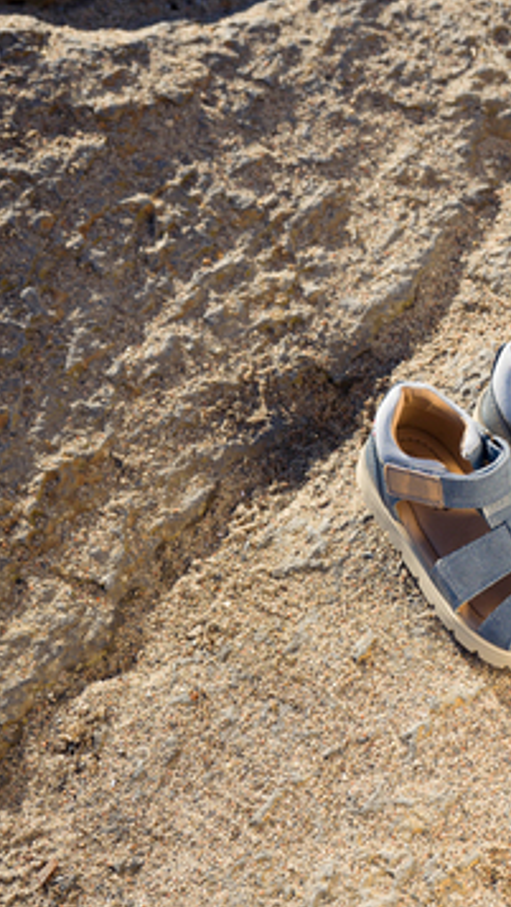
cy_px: 483
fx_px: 1926
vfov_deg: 26.5
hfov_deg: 14.9
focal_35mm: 80
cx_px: 500
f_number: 4.5
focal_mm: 42
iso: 64
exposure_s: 1/400
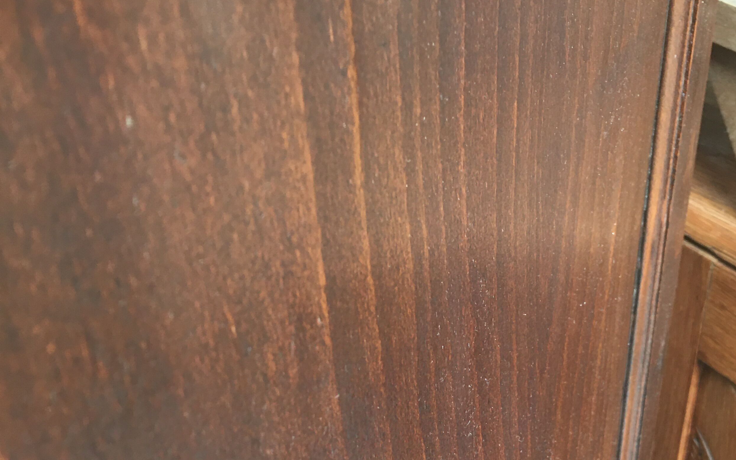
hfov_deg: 40.1
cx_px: 448
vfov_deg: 24.8
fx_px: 1003
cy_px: 444
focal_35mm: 50
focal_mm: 4.15
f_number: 2.2
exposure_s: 1/17
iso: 40
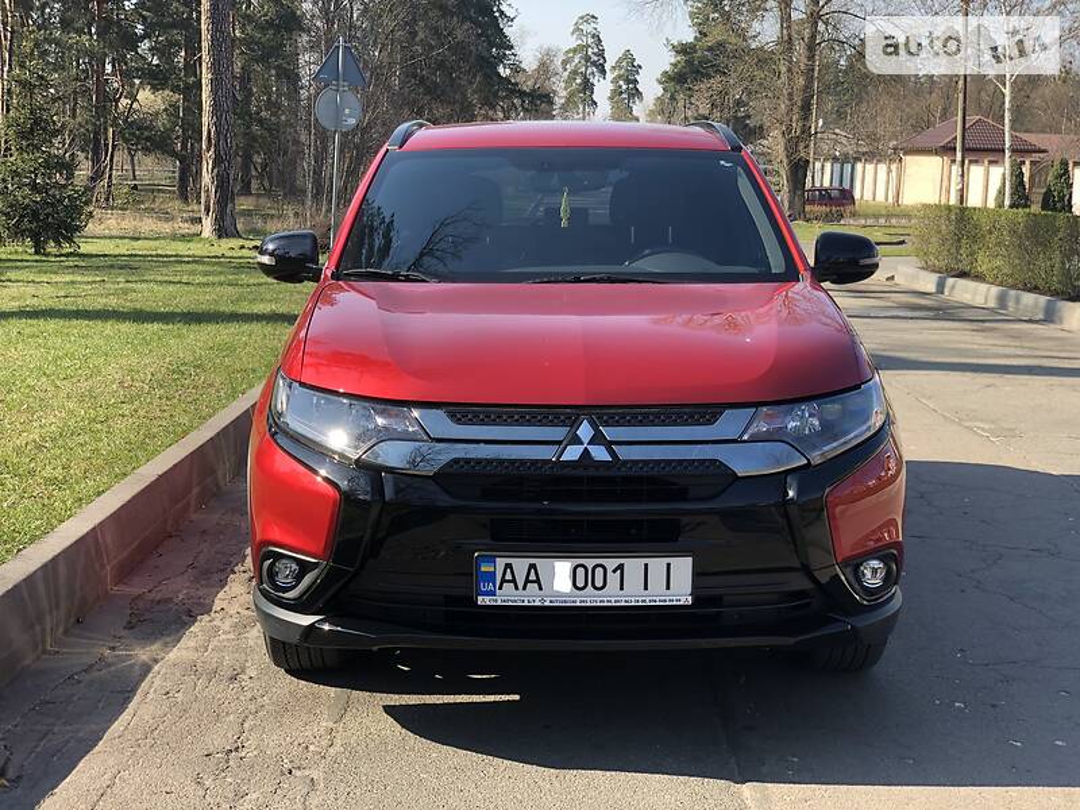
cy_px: 405
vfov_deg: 28.0
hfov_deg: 36.8
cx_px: 540
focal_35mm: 52
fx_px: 1622
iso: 16
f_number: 2.4
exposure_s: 1/186
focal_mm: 6
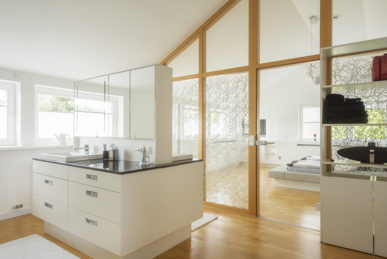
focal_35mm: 23
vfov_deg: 55.2
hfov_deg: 76.1
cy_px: 130
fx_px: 247
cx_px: 194
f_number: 8
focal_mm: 23
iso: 400
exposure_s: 1/50
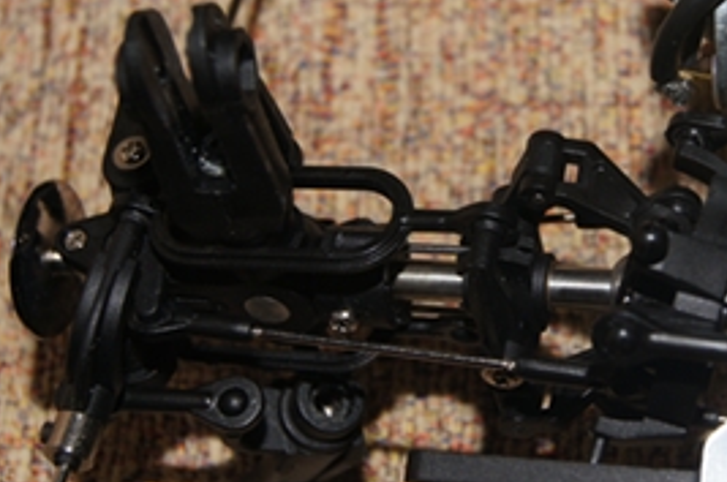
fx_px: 1587
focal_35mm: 79
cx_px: 468
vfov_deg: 17.2
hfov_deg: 25.7
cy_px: 180
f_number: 8
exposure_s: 1/60
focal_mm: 35
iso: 320
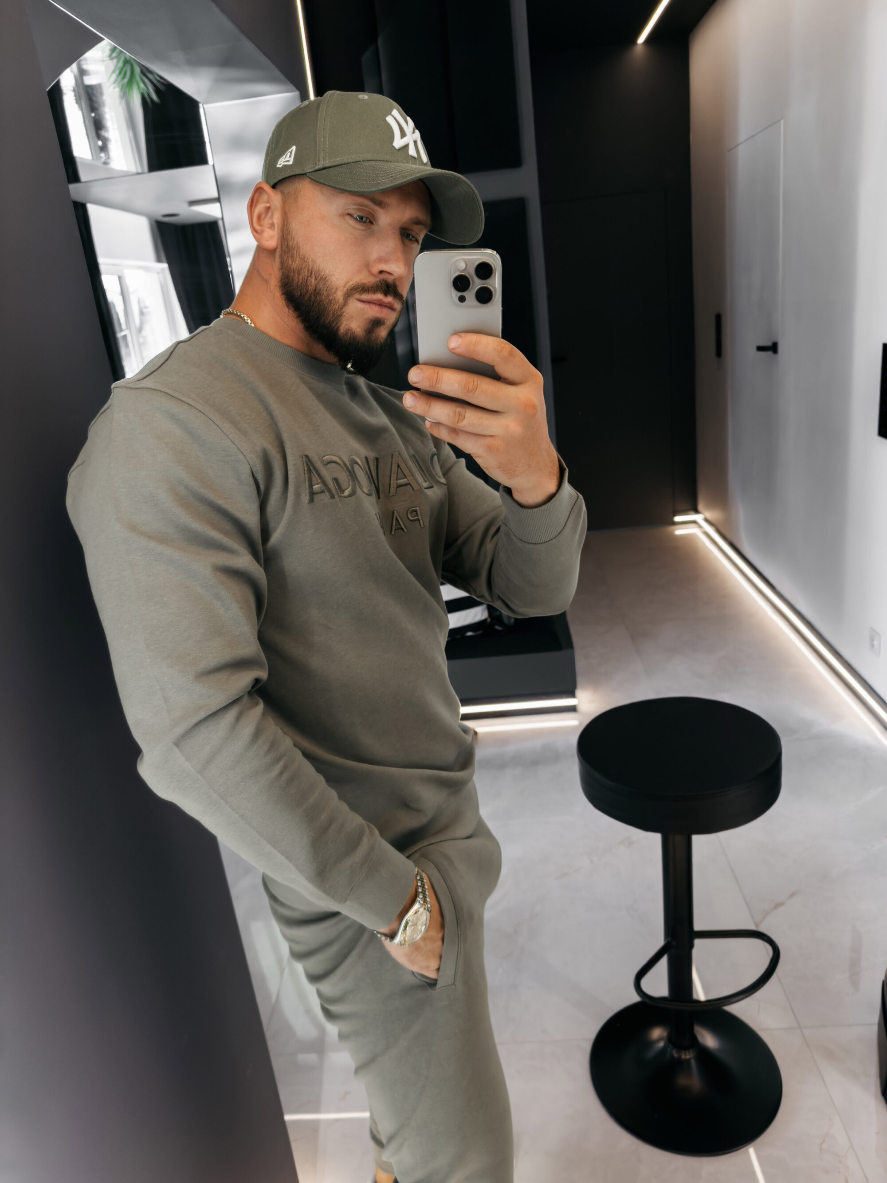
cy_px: 592
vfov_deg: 71.6
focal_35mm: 24
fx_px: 820
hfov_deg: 56.8
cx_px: 444
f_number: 1.8
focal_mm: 6.76
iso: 200
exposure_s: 1/120
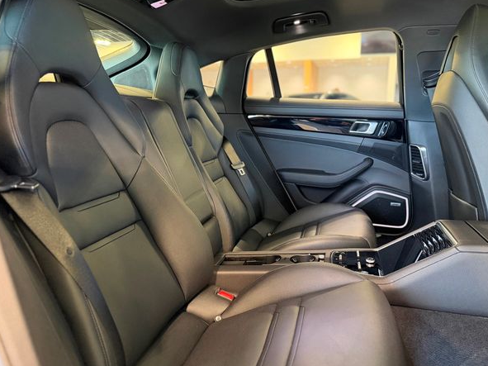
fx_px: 366
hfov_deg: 67.3
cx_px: 243
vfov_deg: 53.0
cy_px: 175
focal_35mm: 26
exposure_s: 1/40
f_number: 1.78
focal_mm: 6.76
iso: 800
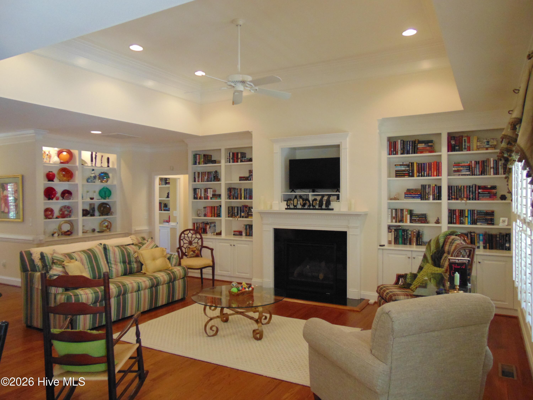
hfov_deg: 69.4
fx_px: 385
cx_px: 266
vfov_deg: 54.9
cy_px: 200
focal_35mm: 25
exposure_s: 1/30
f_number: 3
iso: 400
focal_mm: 4.5
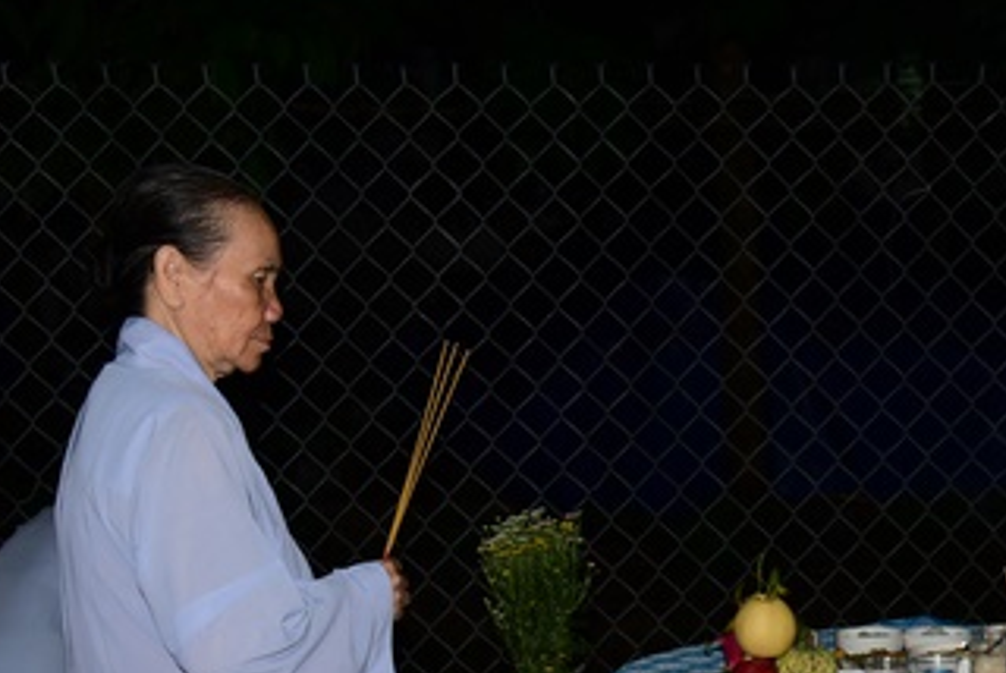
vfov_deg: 18.8
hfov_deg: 28.1
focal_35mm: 71
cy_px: 642
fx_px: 1986
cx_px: 720
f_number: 4
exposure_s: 1/60
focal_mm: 35
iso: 320
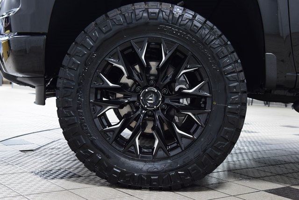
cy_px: 100
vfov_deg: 23.8
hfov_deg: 35.0
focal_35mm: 57
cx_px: 150
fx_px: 473
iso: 1250
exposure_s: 1/15
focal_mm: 38
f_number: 6.3
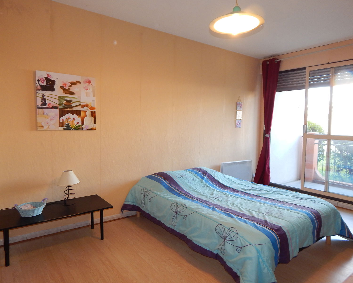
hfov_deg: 72.6
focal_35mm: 23
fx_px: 240
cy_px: 141
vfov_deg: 60.9
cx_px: 177
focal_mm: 4
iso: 180
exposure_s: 1/30
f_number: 3
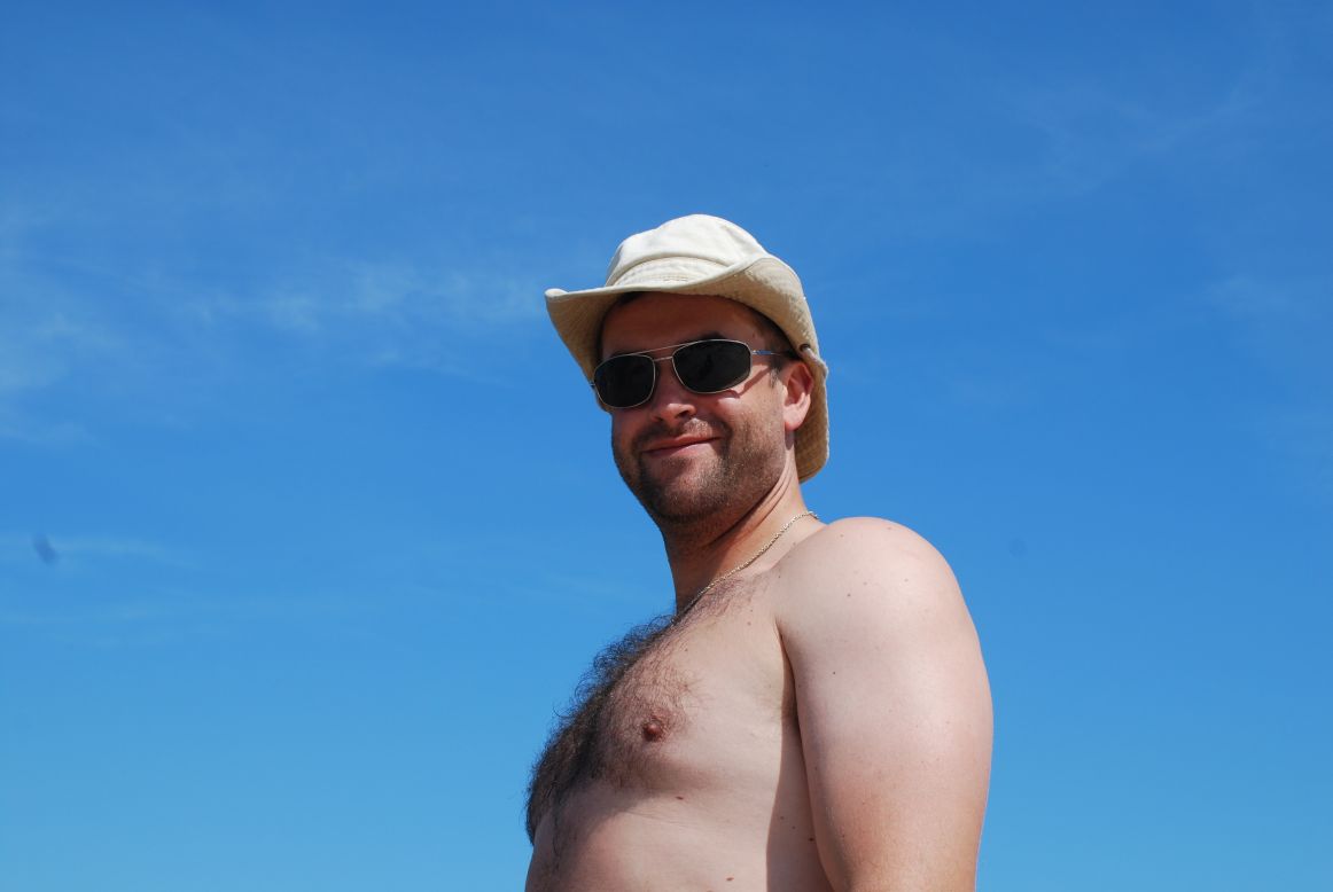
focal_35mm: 52
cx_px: 666
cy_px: 446
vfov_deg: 25.8
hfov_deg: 37.8
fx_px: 1946
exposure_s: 1/250
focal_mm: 35
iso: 100
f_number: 8
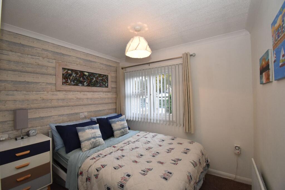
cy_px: 95
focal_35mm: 15
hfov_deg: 100.4
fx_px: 119
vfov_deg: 77.3
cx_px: 142
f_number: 4.5
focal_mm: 10
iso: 800
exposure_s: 1/160
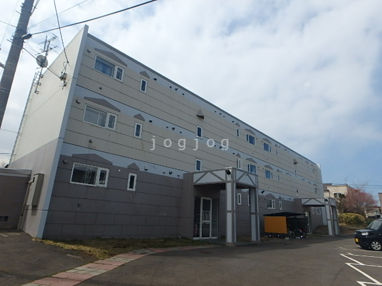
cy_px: 143
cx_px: 191
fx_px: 232
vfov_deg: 63.4
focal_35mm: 21
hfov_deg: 79.0
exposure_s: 1/800
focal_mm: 3.7
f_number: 6
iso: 125
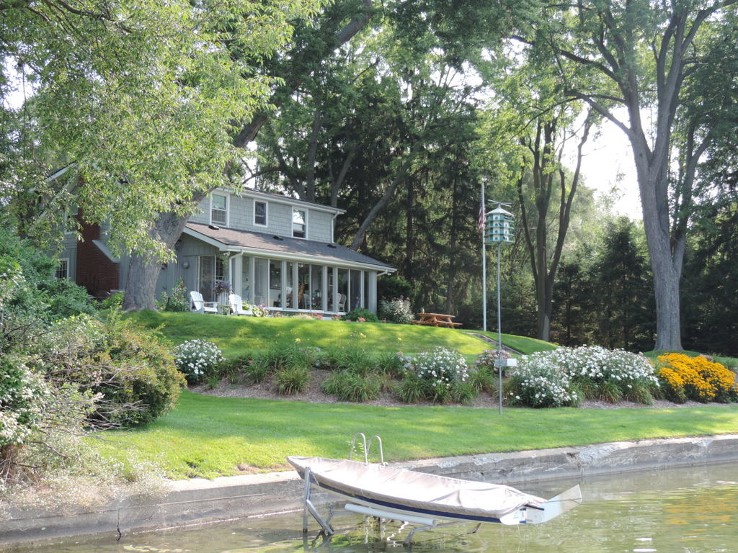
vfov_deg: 29.1
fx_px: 1066
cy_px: 276
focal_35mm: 50
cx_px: 369
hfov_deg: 38.2
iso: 80
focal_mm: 8.9
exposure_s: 1/125
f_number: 3.6
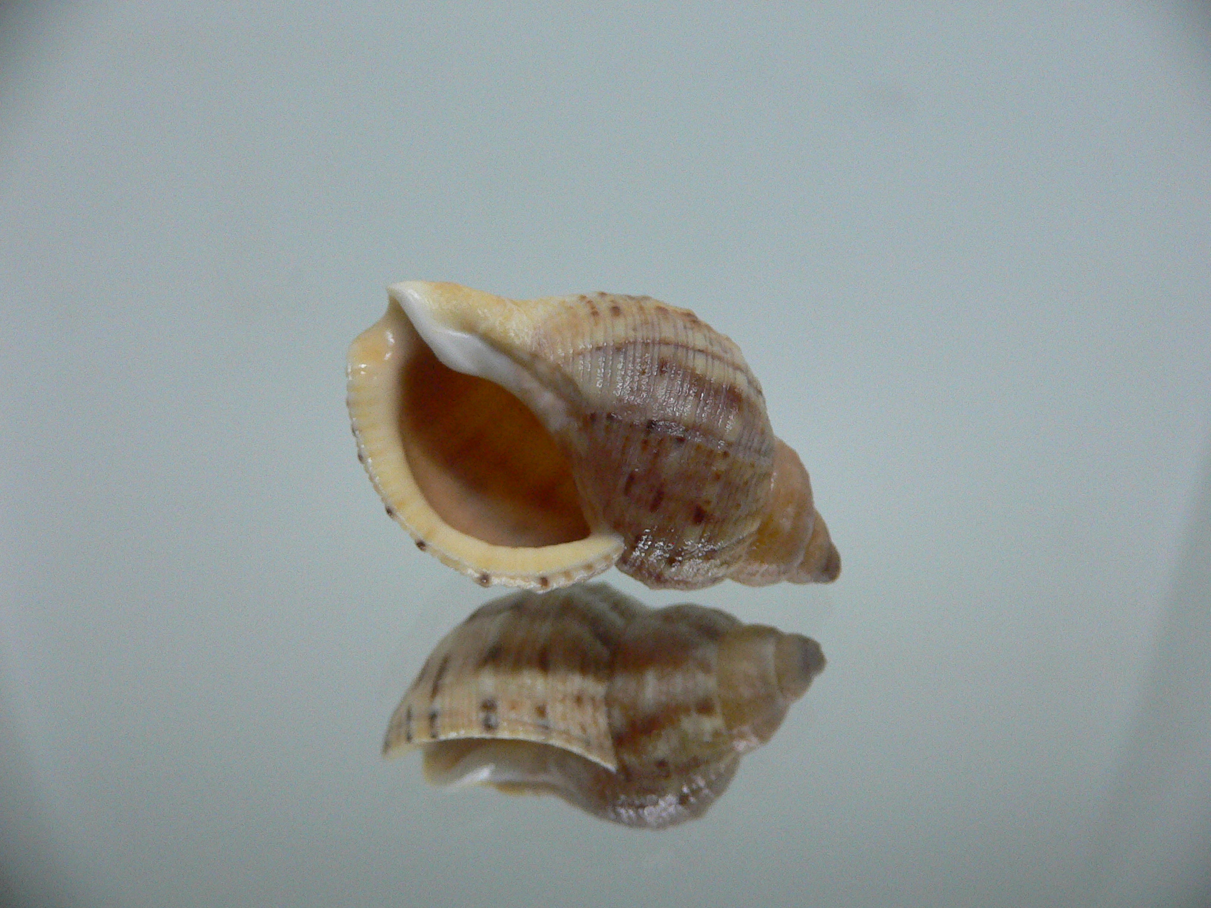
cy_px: 454
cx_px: 606
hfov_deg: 52.6
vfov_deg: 40.7
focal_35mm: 35
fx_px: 1224
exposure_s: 1/60
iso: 200
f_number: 2.8
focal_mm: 4.6
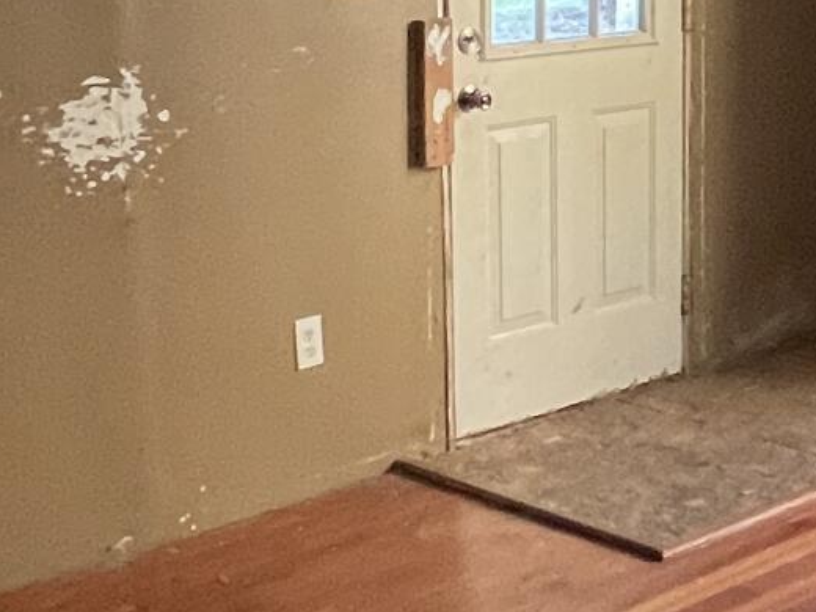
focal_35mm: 75
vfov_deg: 19.4
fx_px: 1768
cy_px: 119
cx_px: 770
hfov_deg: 25.0
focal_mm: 1.57
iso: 400
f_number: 1.8
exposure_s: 1/60
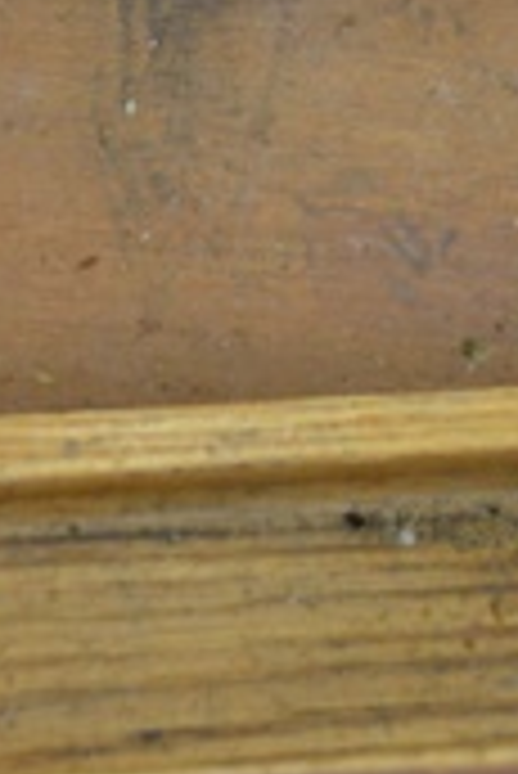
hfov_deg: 8.2
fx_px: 3597
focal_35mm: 167
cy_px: 63
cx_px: 144
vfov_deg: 12.2
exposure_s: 1/60
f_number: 4.8
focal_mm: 32
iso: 720
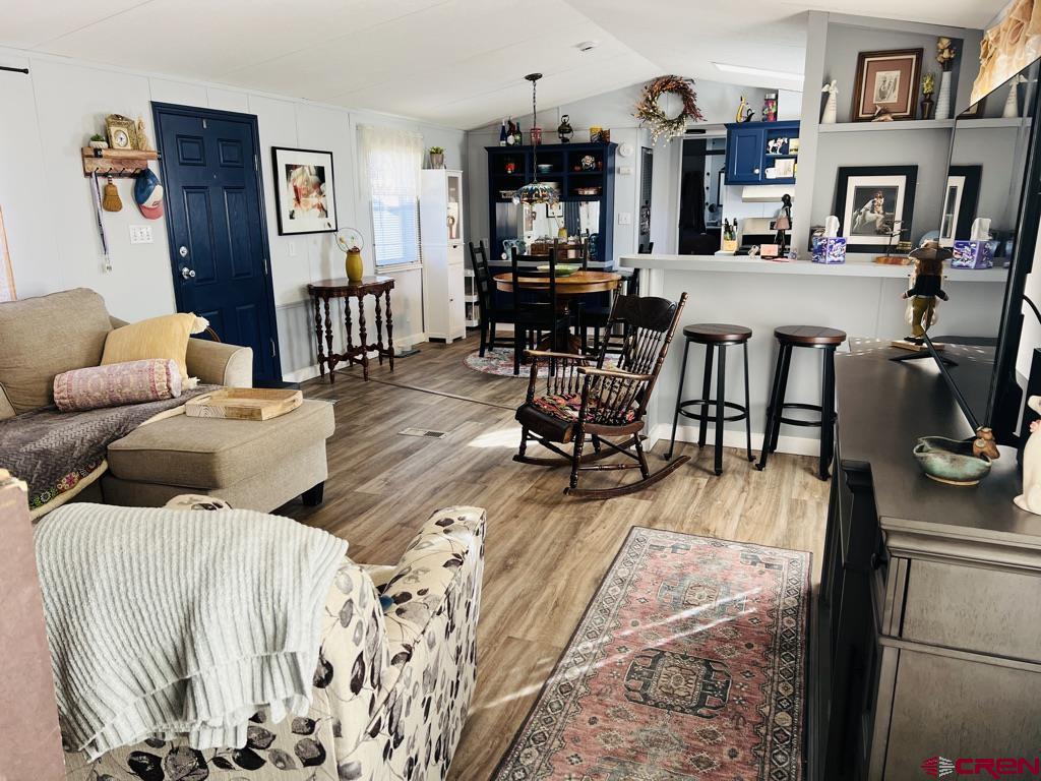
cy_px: 390
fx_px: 782
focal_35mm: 26
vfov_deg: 53.1
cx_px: 520
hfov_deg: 67.3
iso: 125
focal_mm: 5.7
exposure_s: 1/87
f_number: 1.5
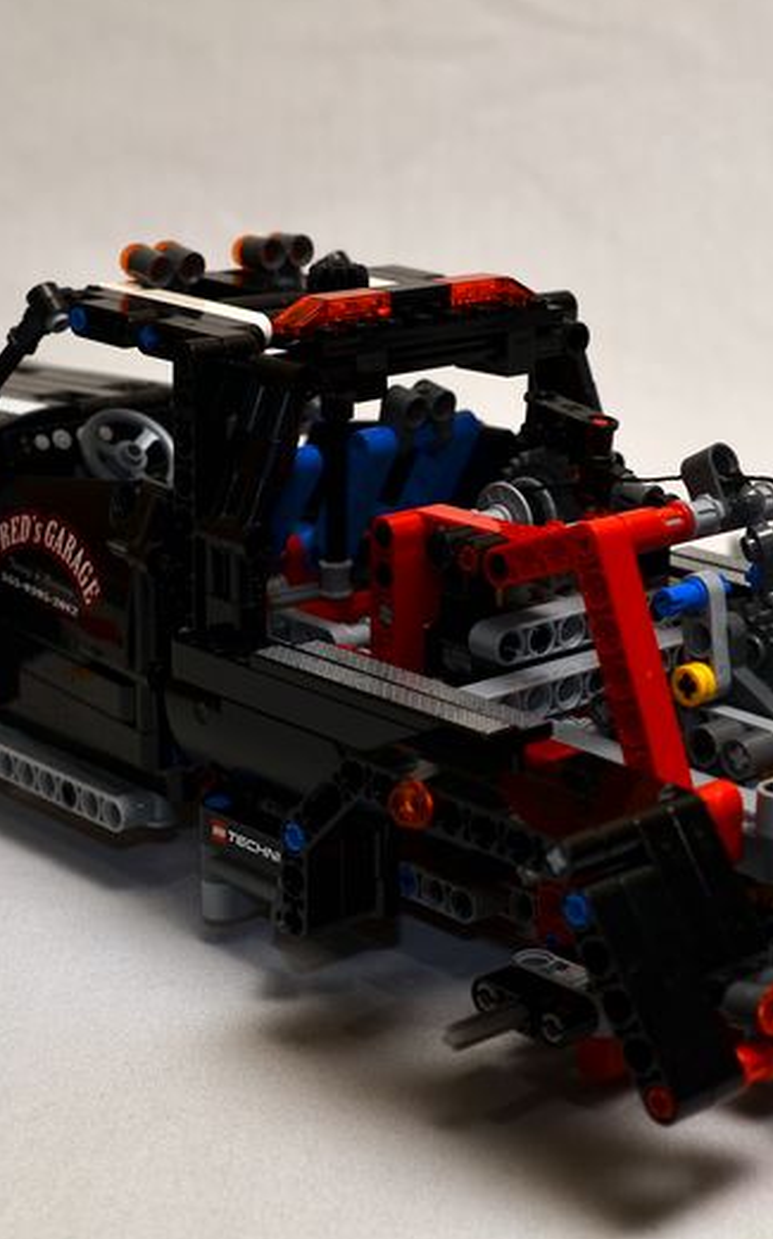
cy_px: 612
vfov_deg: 27.5
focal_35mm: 75
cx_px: 433
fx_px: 2532
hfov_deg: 17.4
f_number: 6.3
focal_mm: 32
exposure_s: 1/100
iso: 100
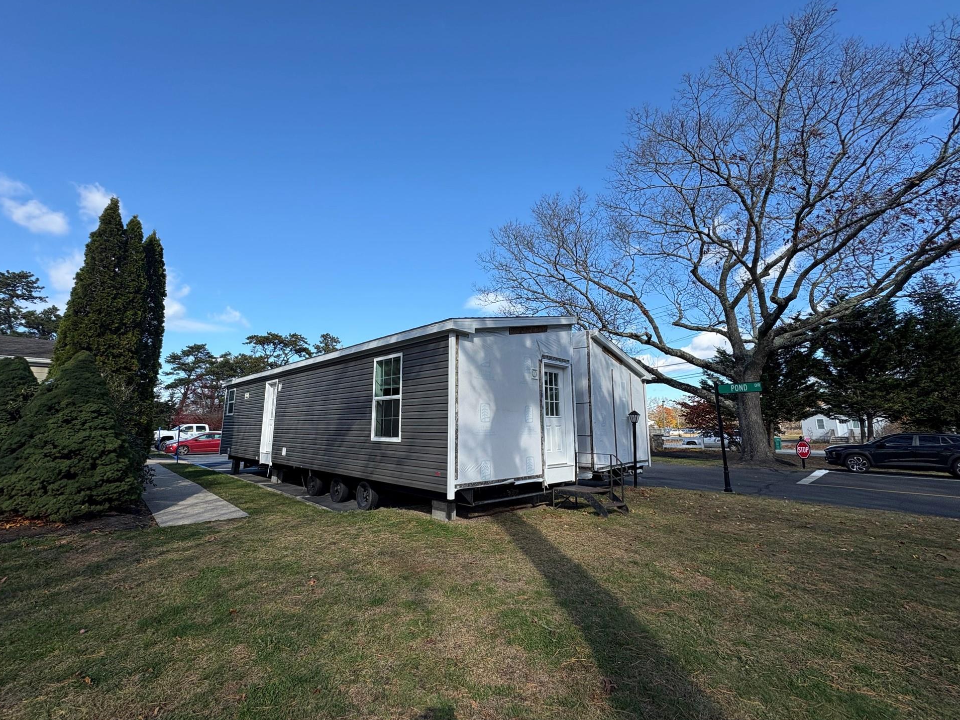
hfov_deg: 98.1
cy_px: 357
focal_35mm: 15
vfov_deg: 81.8
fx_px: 416
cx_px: 462
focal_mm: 2.22
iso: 40
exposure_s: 1/1178
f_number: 2.2
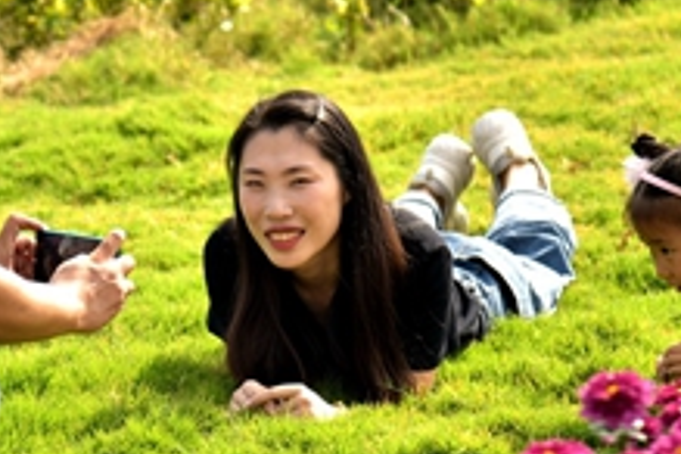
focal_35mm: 339
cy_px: 238
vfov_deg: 4.1
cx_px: 84
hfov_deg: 6.1
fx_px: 6412
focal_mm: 120
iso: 100
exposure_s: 1/640
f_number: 4
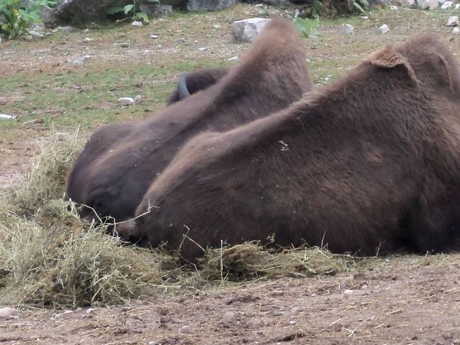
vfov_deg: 4.2
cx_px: 272
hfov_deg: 5.6
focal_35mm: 353
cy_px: 41
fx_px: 4690
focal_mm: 25.3
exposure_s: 1/200
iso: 80
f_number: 5.7
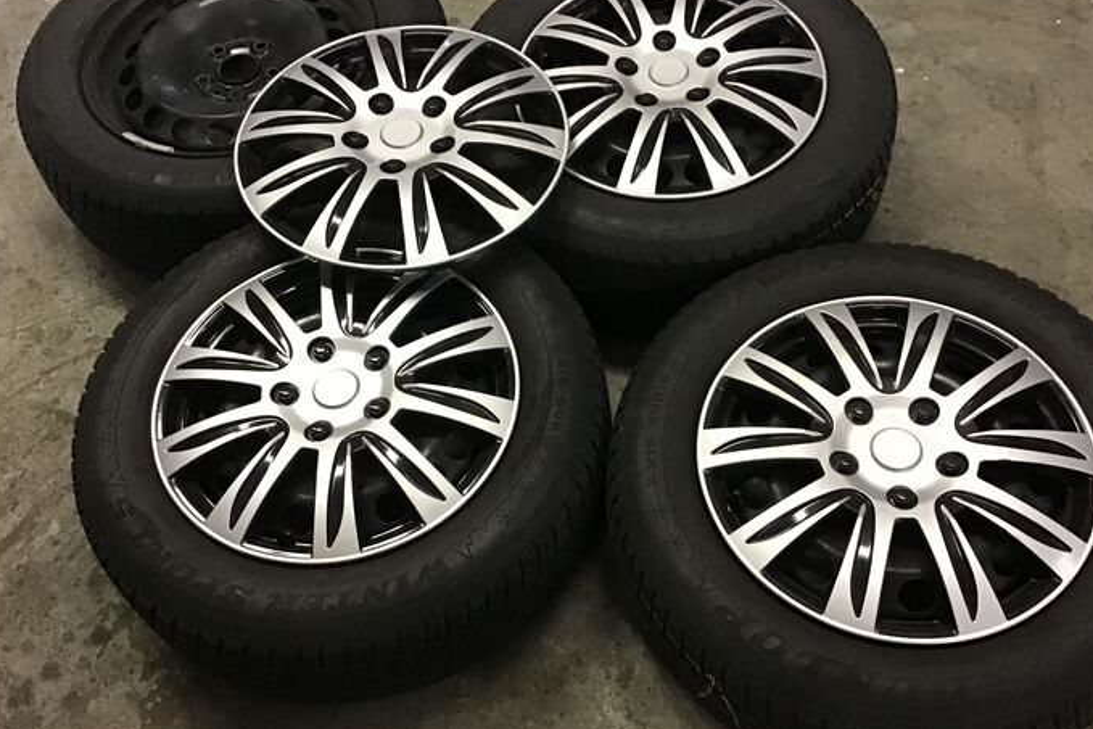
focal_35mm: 38
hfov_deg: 50.7
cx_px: 573
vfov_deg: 35.1
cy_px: 385
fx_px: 1154
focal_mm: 3.3
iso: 250
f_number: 2.4
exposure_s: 1/17
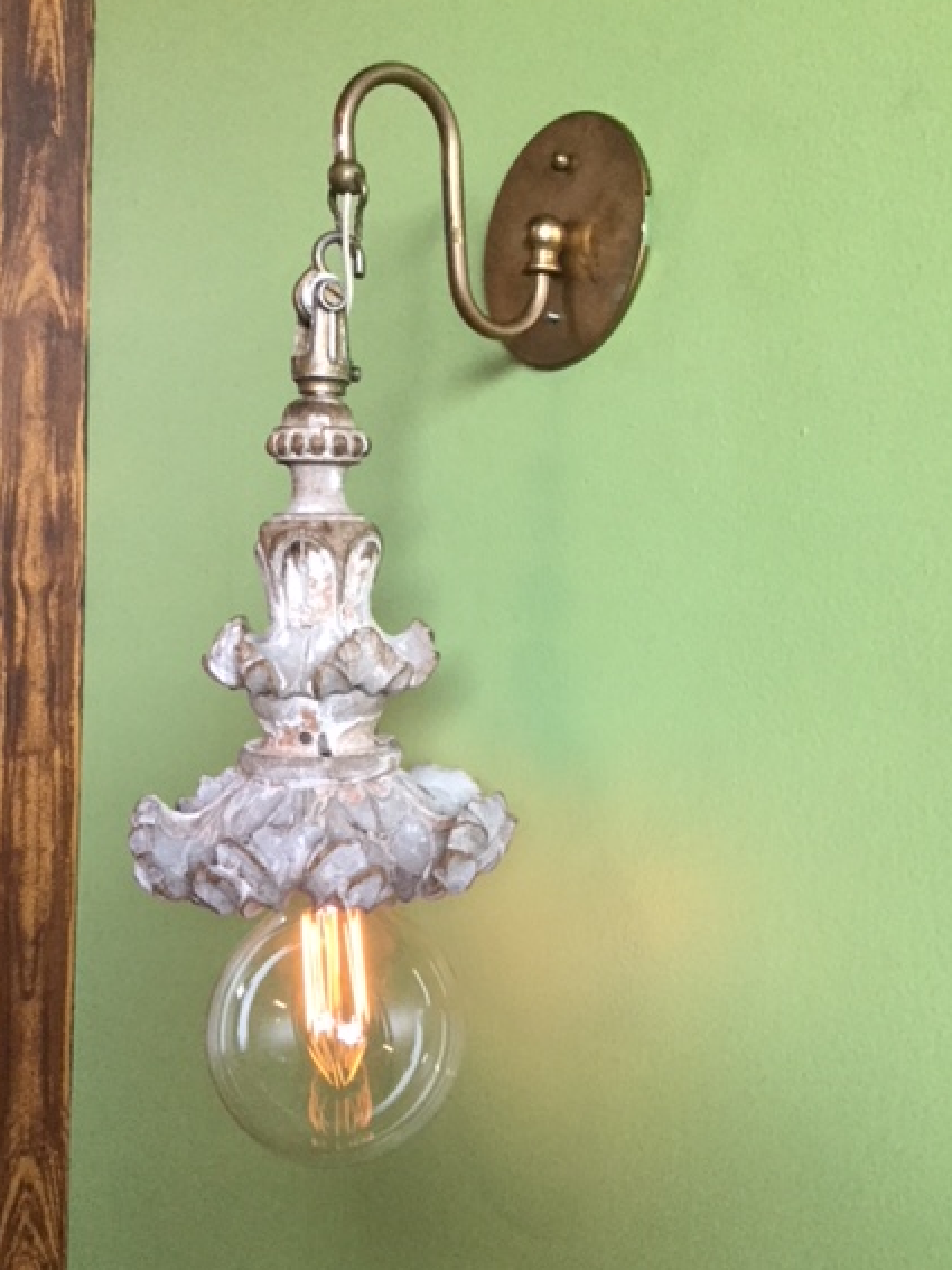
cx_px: 459
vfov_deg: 52.6
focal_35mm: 35
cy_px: 674
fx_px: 1284
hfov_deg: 40.7
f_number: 2.4
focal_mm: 3.3
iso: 160
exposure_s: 1/30
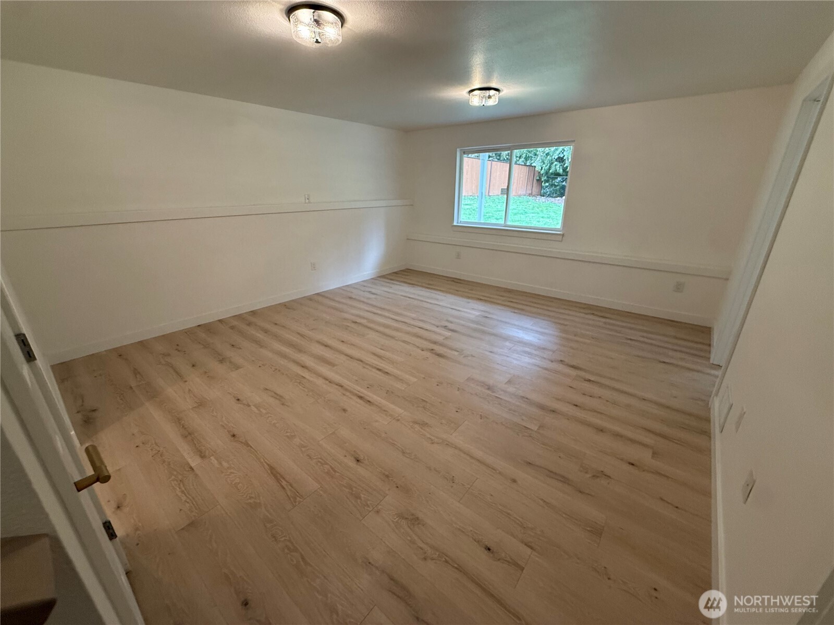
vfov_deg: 85.7
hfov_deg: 102.1
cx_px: 417
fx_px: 337
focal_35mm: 14
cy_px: 312
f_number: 2.2
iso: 320
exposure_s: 1/120
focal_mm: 2.22
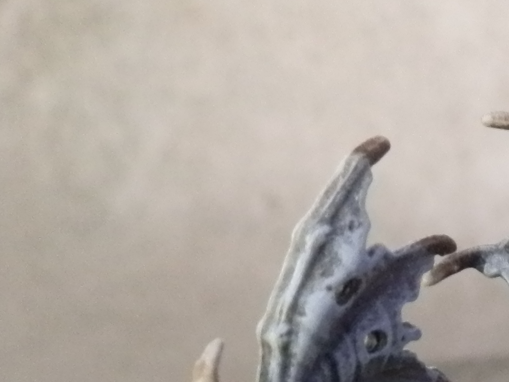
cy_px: 477
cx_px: 762
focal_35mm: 94
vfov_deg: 15.1
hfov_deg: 18.5
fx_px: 1382
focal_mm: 5
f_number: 3.1
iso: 400
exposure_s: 1/100
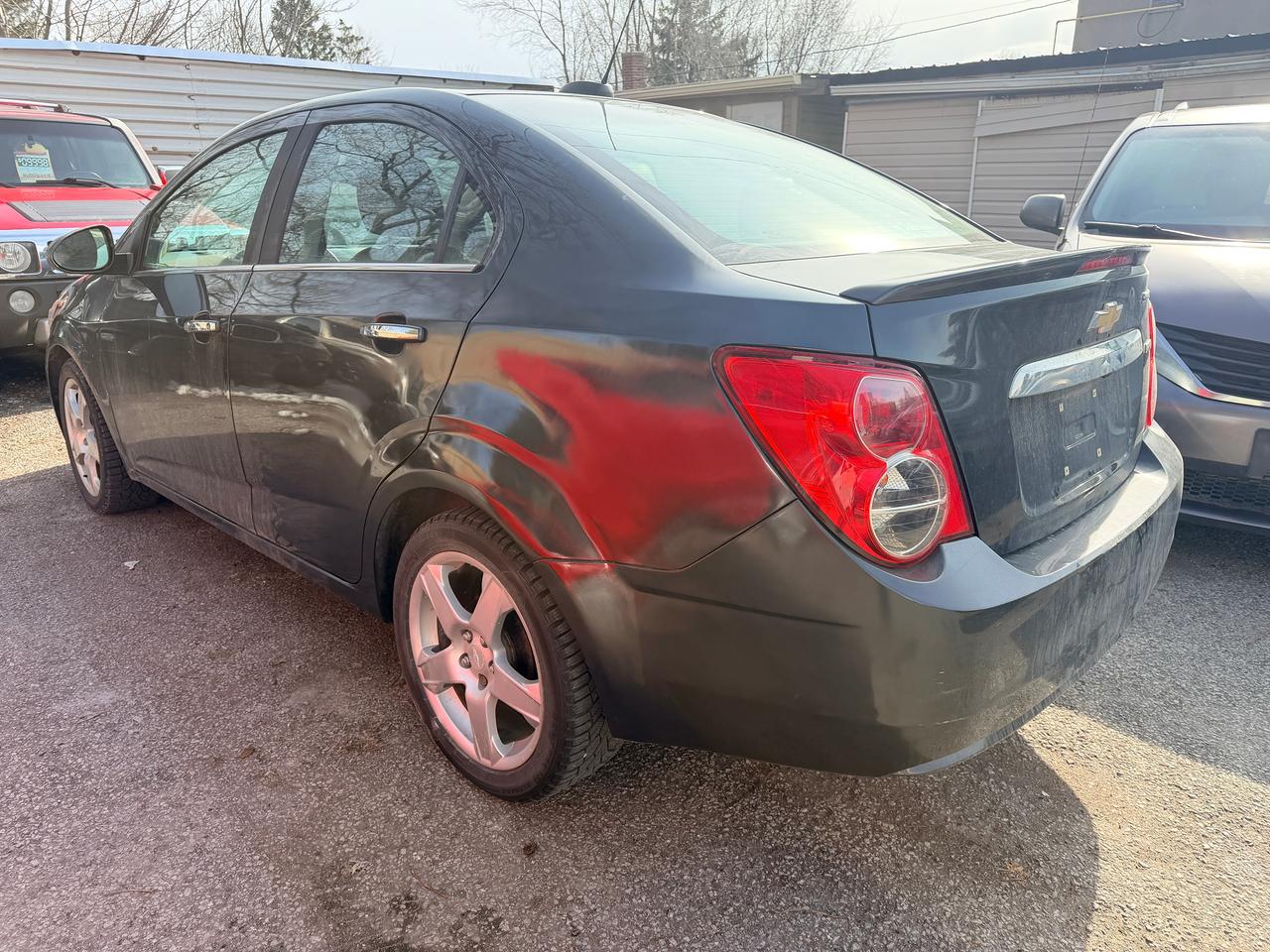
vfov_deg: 56.8
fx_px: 881
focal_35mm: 24
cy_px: 476
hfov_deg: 71.6
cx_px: 635
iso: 100
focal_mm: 6.76
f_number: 1.78
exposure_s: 1/1337
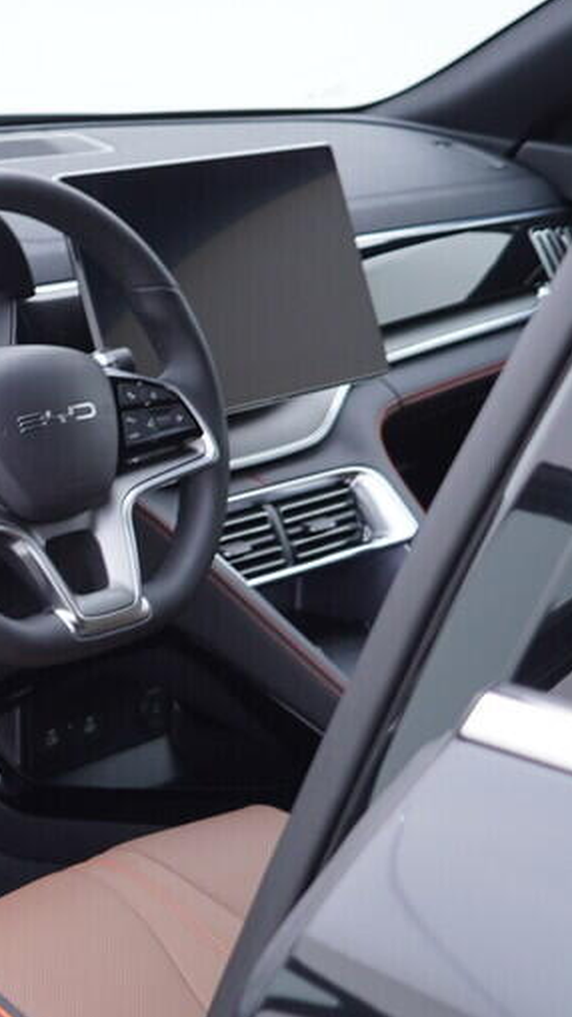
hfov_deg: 15.3
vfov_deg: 27.8
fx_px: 2048
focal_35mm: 76
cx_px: -140
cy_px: 644
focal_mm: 24
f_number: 2.8
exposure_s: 1/40
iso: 160
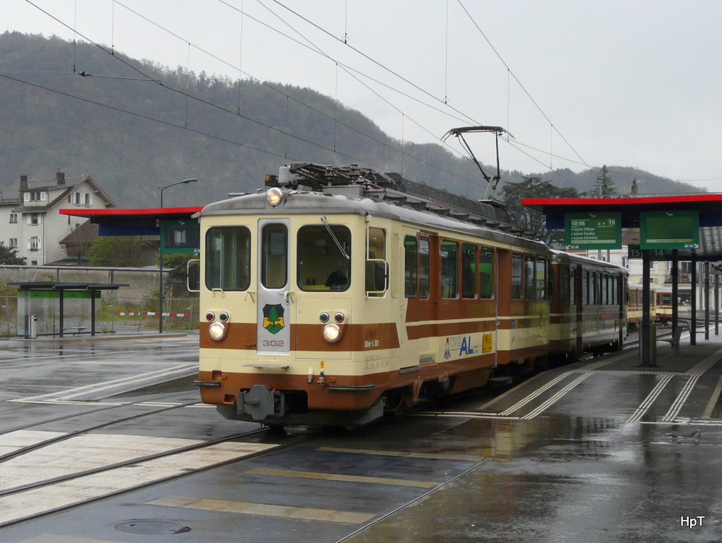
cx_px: 361
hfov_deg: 44.8
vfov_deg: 34.4
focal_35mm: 42
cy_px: 272
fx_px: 877
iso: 100
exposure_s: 1/200
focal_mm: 6.8
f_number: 4
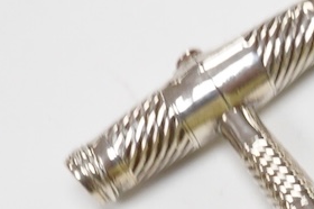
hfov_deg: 11.0
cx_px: 458
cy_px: 293
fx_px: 1577
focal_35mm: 181
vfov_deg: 7.5
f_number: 18
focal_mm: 30
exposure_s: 1/100
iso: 2500
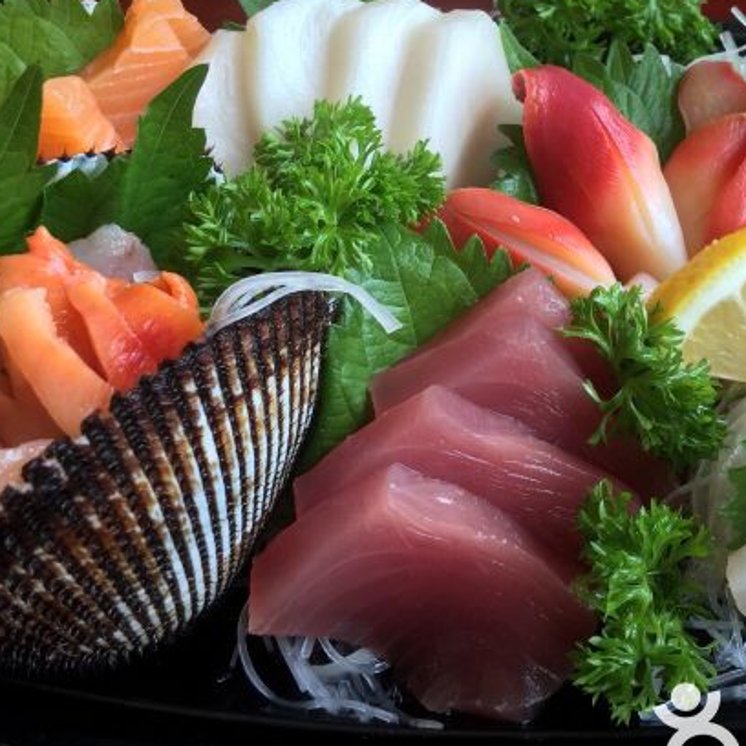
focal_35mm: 44
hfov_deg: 38.1
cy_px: 341
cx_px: 472
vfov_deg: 38.3
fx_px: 1073
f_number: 2.2
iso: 40
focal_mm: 4.15
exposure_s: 1/60
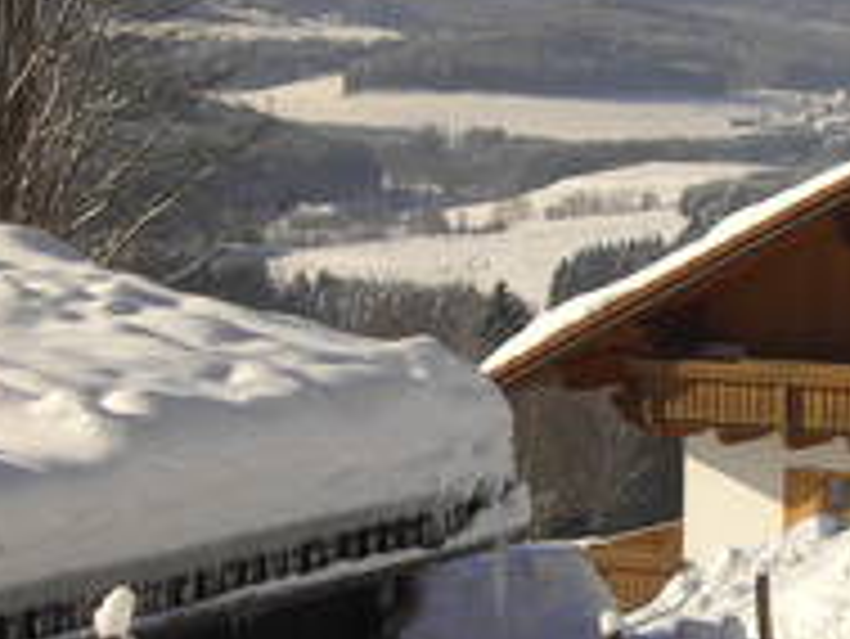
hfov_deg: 13.5
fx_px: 3538
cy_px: 284
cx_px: 868
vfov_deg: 10.3
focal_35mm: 144
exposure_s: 1/240
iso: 50
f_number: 6.7
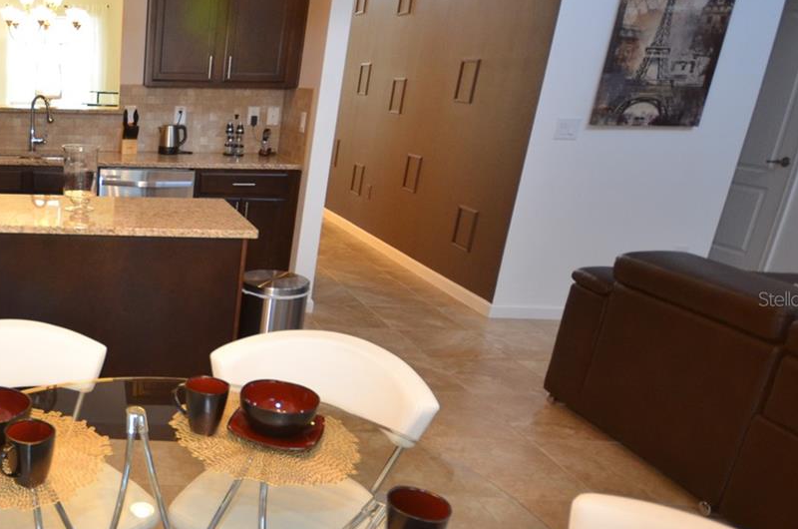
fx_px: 664
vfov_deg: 43.3
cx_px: 49
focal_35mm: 30
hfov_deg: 52.7
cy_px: 299
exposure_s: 1/60
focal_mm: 10
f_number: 4
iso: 720
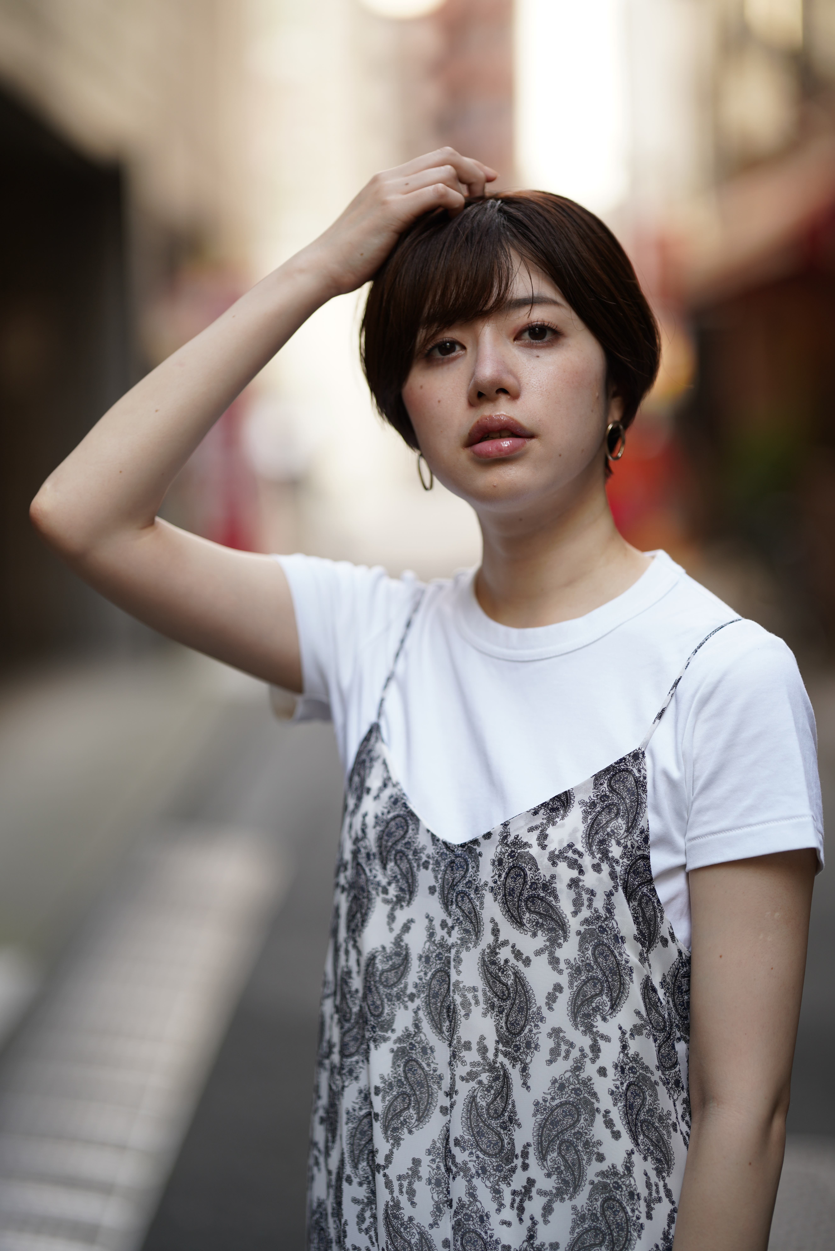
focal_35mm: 85
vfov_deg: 23.9
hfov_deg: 16.1
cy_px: 626
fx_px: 2956
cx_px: 418
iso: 100
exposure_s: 1/250
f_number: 1.4
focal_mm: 85
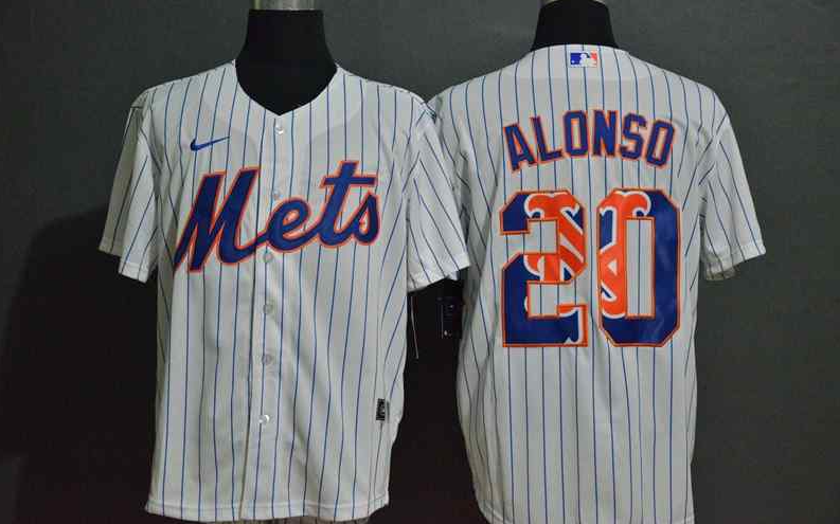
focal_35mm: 77
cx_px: 418
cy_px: 255
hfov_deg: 26.8
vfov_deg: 16.9
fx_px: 1762
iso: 4000
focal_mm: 50
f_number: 4.8
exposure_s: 1/80
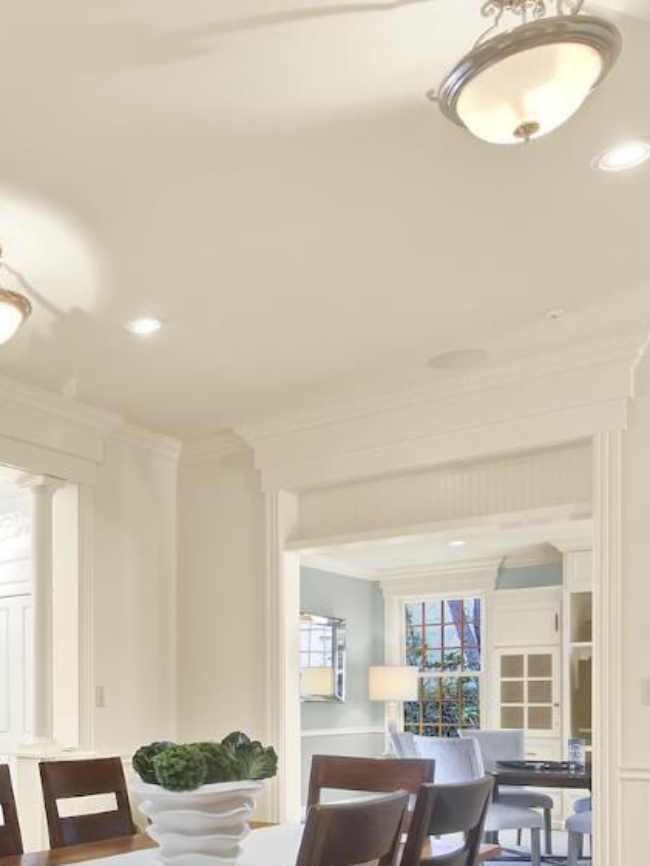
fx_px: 901
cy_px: 699
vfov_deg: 48.3
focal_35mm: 36
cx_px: -31
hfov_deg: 35.1
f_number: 14
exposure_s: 1/5
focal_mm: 14
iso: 100
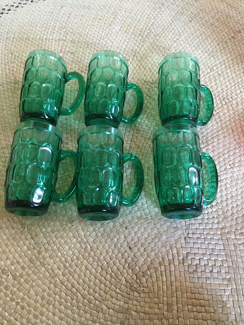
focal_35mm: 29
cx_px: 122
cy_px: 162
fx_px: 273
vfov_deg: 61.7
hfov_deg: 48.2
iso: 200
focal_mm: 4.15
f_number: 2.2
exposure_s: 1/17
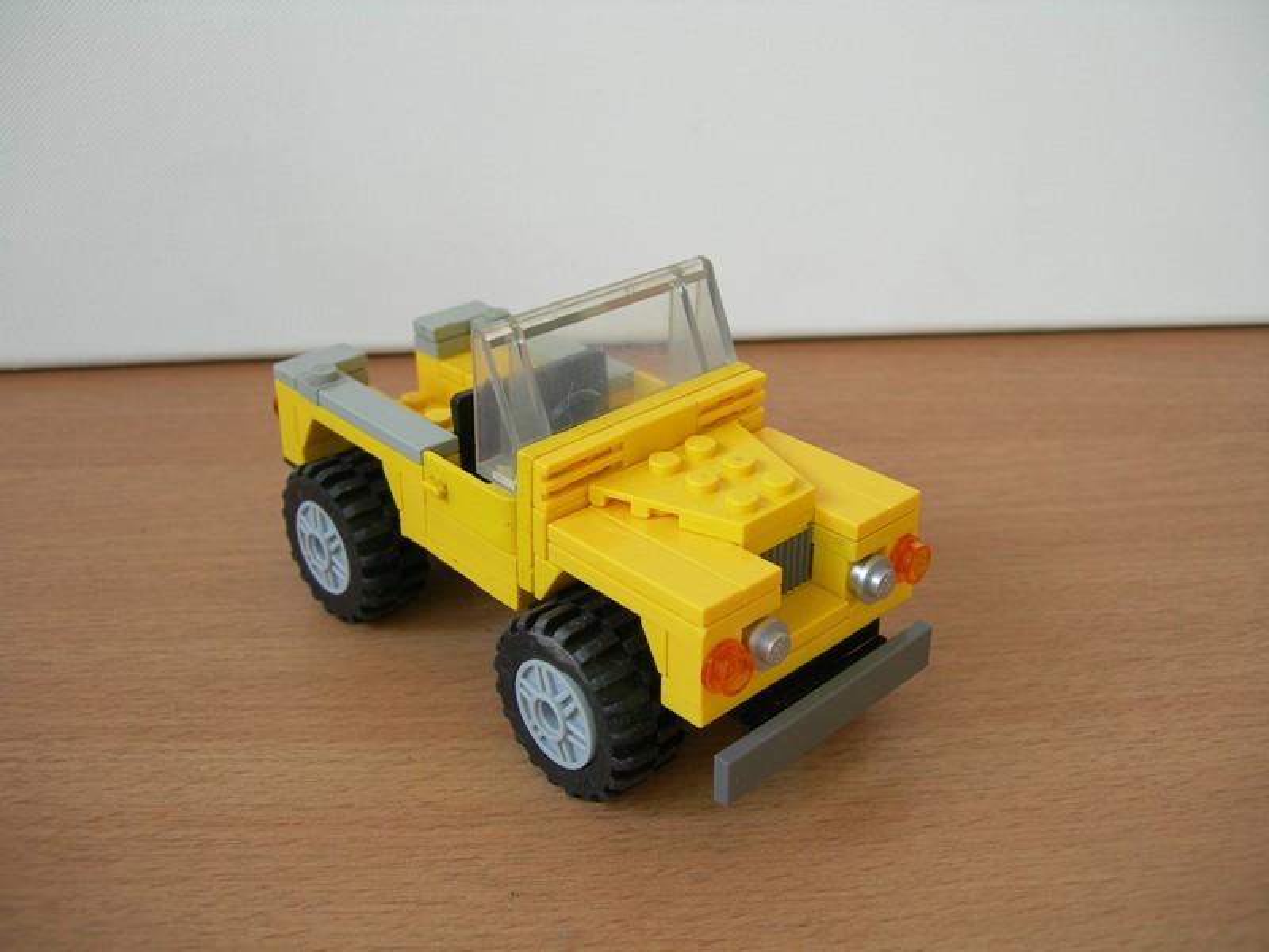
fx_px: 1393
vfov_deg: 37.7
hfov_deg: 49.0
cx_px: 634
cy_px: 476
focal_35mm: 38
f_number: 2.8
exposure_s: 1/54.1
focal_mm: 7.8
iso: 50
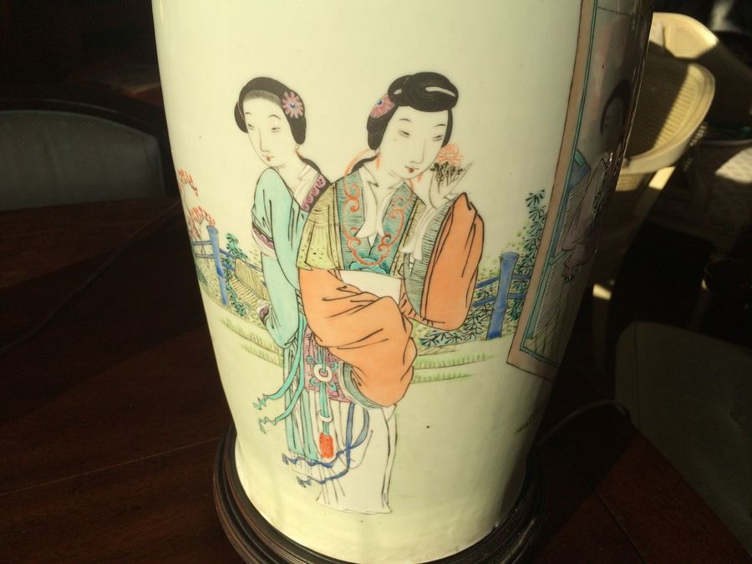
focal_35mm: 30
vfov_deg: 46.8
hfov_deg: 60.0
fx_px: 652
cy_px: 282
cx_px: 376
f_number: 2.2
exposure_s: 1/2415
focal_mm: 4.12
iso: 32
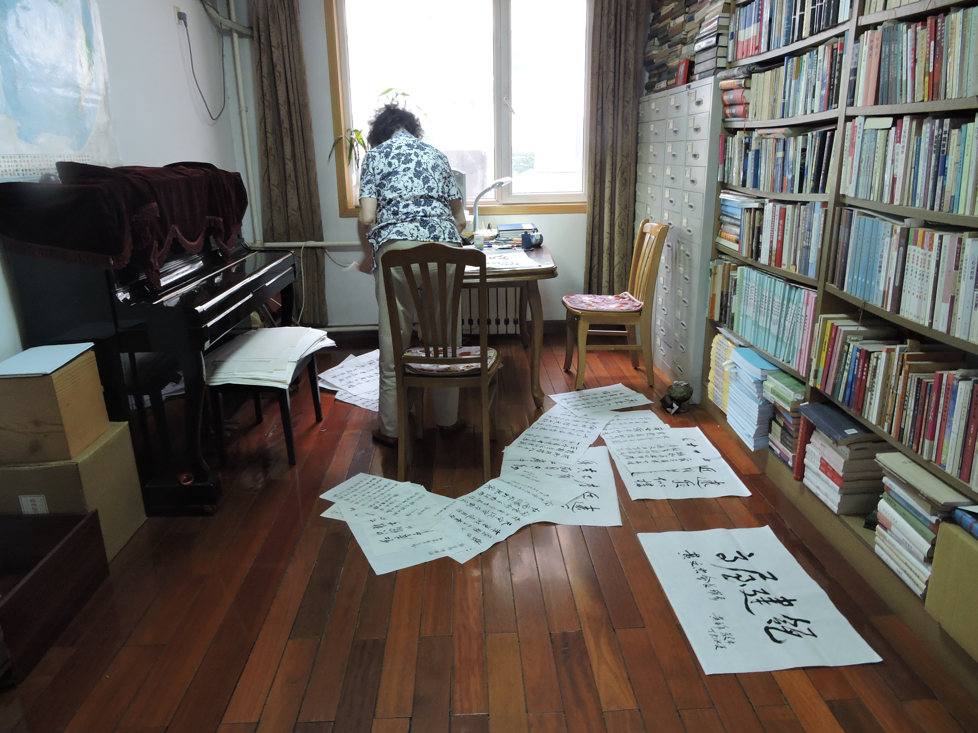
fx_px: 678
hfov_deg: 71.6
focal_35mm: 24
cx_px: 489
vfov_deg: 56.8
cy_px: 366
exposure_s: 1/8
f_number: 3.3
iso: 400
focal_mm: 4.3
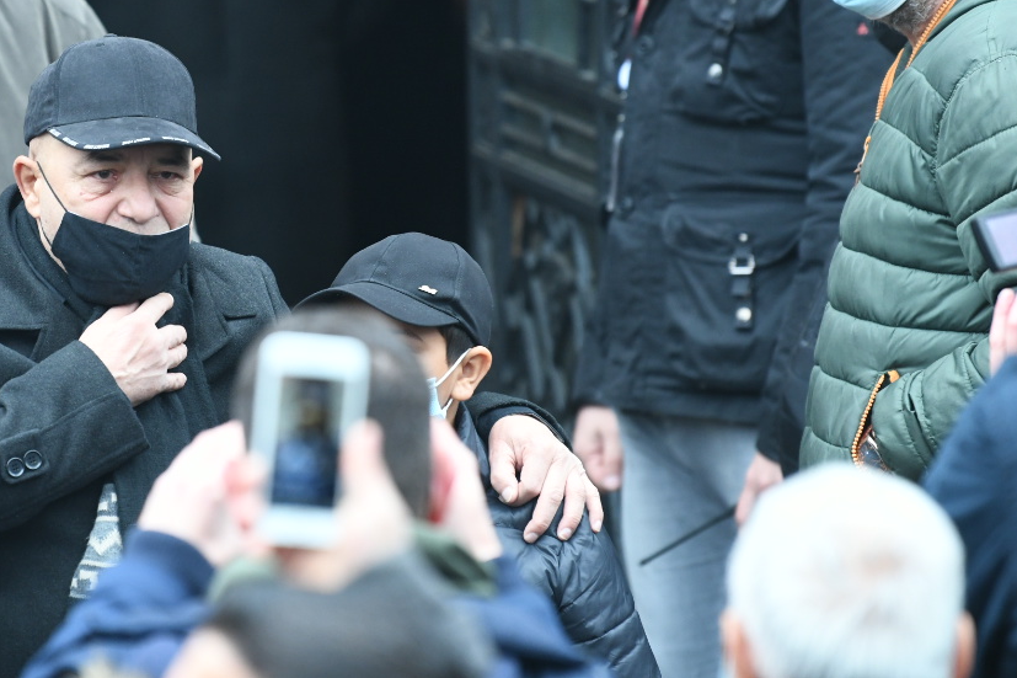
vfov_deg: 3.5
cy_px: 217
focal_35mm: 392
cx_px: 221
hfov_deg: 5.3
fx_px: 11071
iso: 1250
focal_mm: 200
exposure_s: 1/160
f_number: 3.5
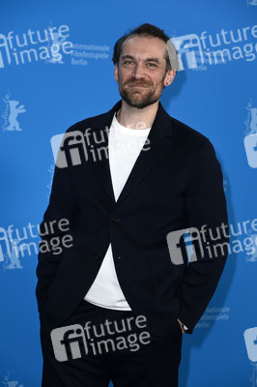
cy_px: 194
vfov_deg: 20.4
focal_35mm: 100
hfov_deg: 13.7
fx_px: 1073
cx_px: 128
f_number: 5.6
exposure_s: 1/250
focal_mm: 100
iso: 1000
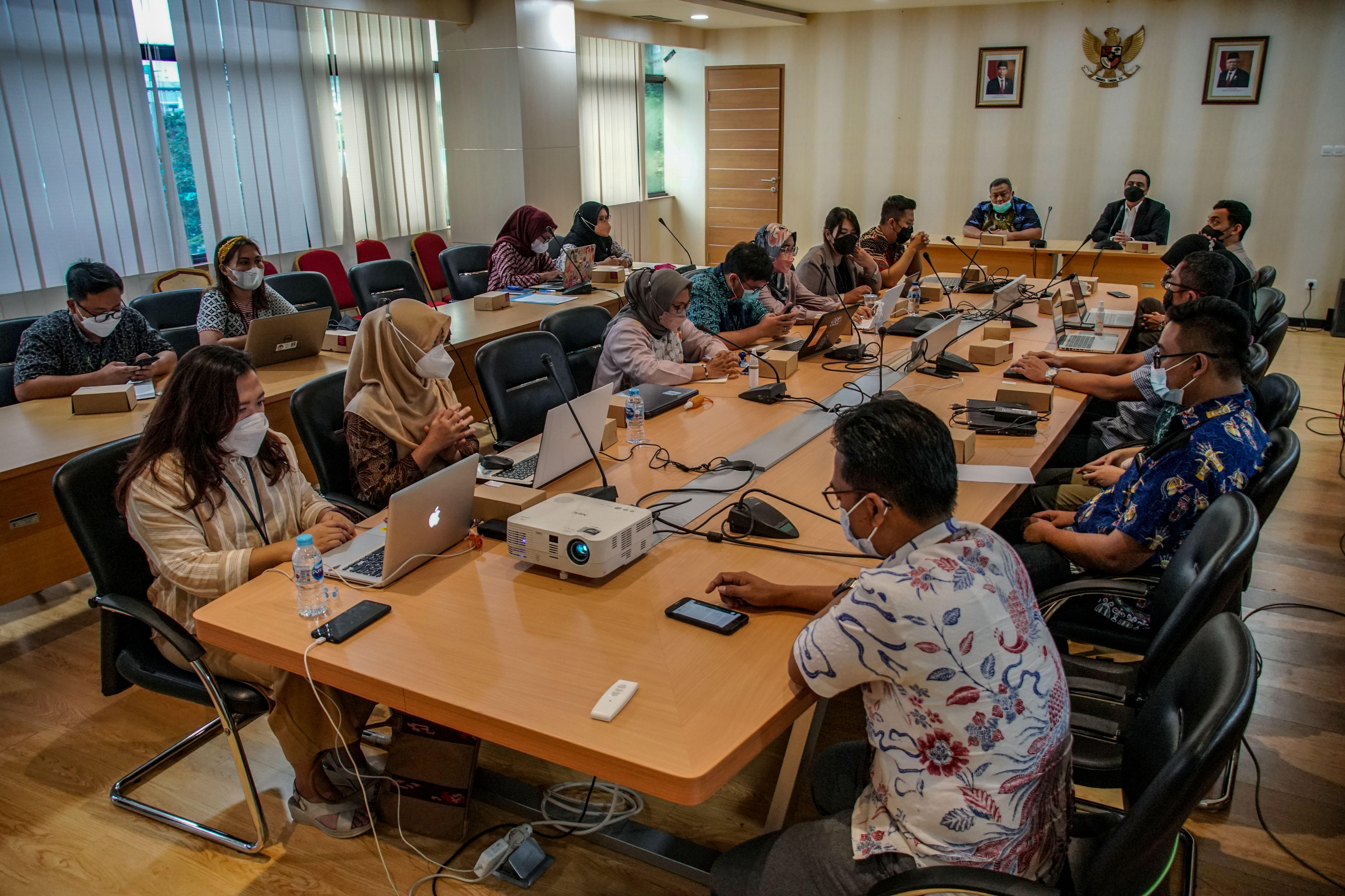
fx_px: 1009
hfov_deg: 67.4
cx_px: 672
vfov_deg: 47.9
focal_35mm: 27
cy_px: 448
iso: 1000
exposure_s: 1/100
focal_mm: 18
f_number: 3.5
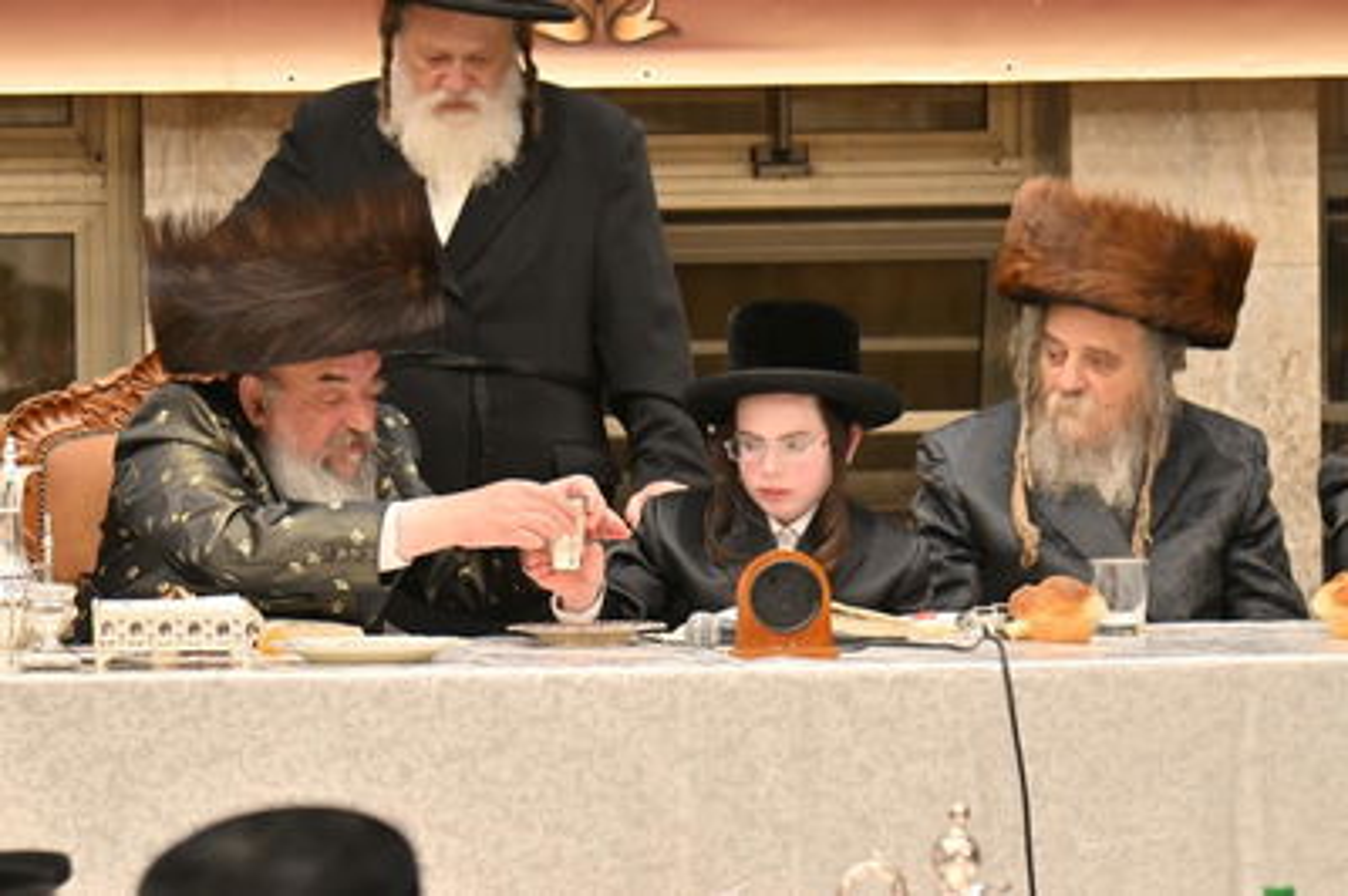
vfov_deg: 8.7
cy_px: 448
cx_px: 674
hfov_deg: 13.1
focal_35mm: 157
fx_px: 5874
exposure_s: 1/200
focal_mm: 105
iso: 500
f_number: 4
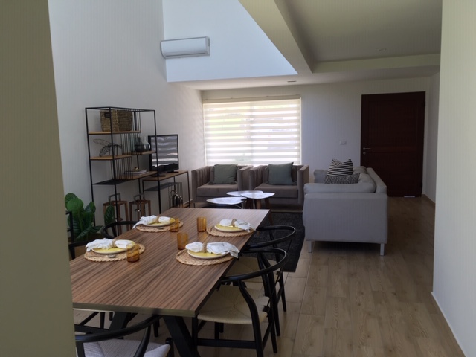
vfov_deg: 48.2
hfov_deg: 61.7
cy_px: 178
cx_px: 238
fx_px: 399
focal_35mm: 29
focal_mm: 4.15
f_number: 2.2
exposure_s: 1/120
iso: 32
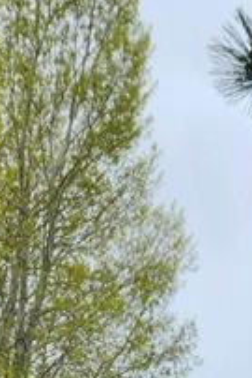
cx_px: 218
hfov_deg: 14.9
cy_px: 595
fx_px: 954
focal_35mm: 91
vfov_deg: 19.1
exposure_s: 1/162
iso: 20
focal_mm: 5.4
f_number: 1.8
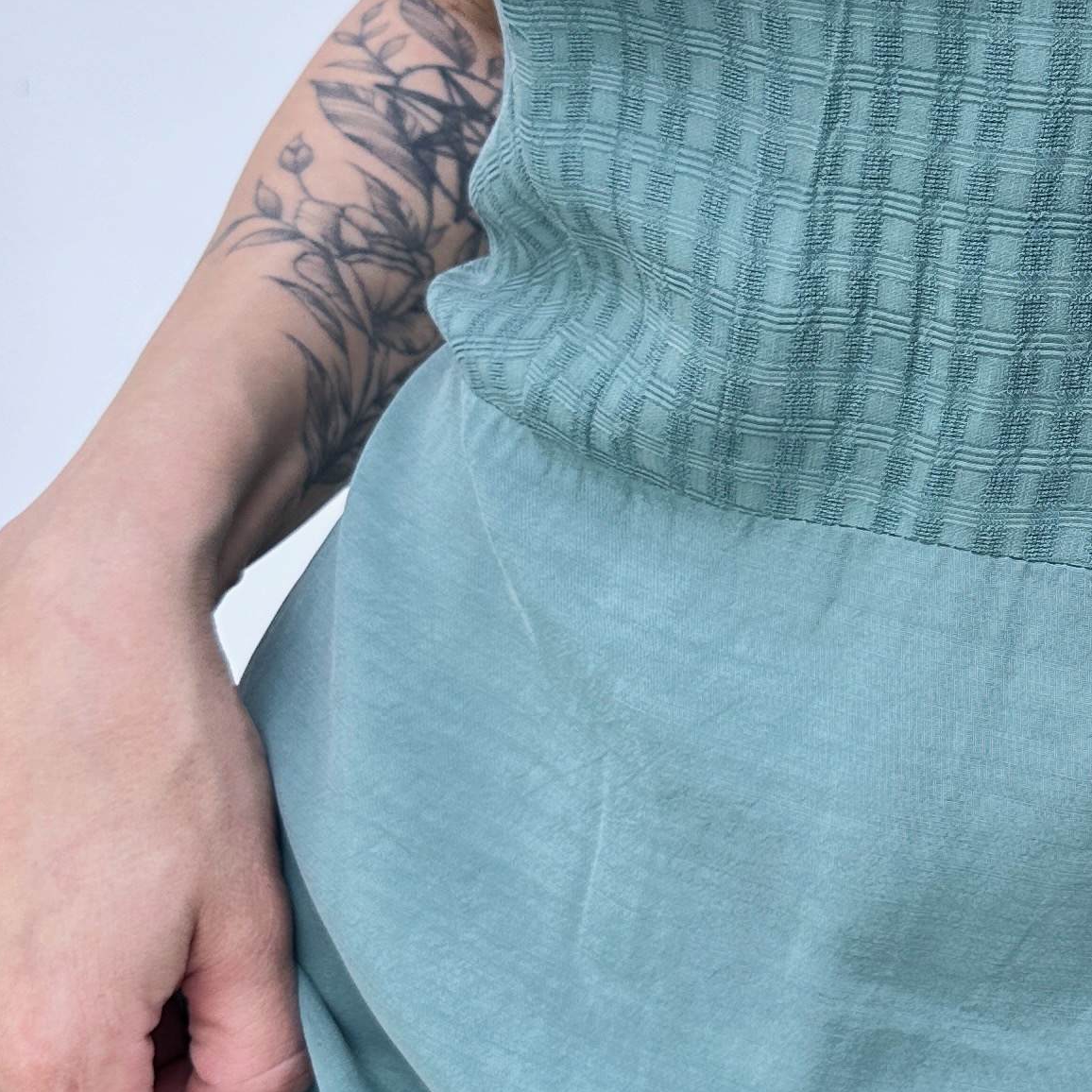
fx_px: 2641
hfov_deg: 22.0
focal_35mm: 74
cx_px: 1227
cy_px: 300
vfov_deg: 23.2
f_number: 1.78
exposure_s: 1/496
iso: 80
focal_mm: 6.86
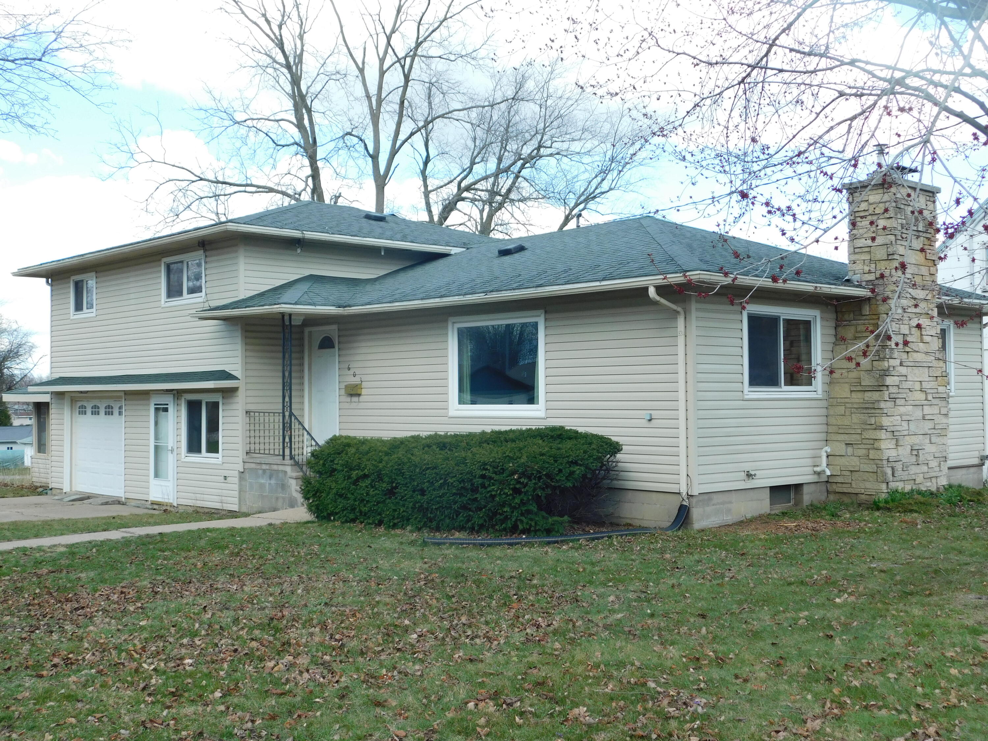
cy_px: 370
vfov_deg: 36.0
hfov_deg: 46.8
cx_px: 494
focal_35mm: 40
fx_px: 1142
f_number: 3.6
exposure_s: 1/400
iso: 125
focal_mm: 7.1
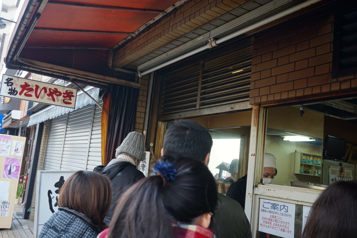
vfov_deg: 37.3
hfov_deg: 53.8
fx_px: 352
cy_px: 116
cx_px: 176
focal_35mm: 36
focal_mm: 23
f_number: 4
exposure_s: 1/60
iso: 200
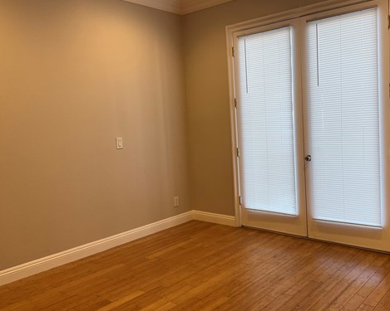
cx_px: 238
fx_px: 369
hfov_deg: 55.2
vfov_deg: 45.8
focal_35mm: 32
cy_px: 151
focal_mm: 6.76
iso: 64
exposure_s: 1/120
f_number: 1.78
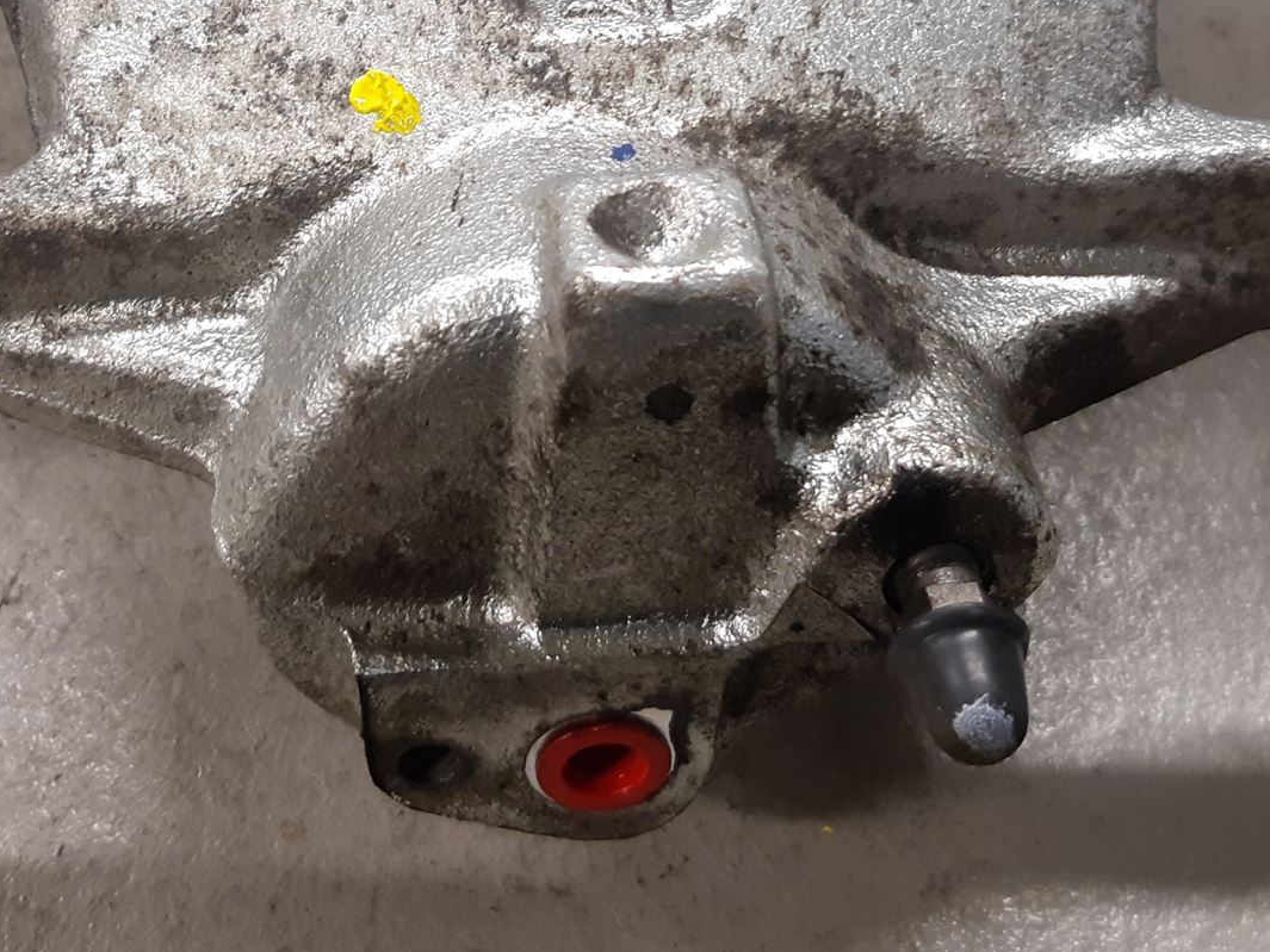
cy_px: 197
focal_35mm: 50
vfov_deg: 28.5
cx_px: 526
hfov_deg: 38.1
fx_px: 1835
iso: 160
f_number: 1.7
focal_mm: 3.93
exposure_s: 1/50
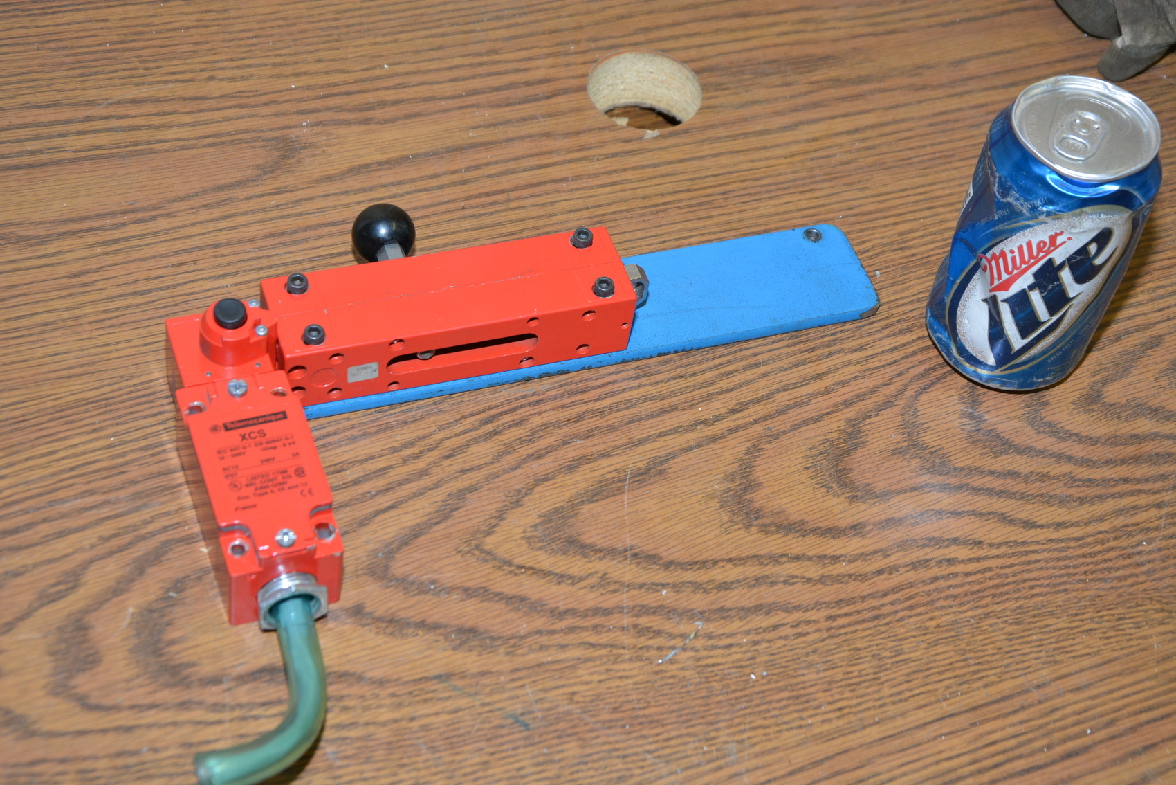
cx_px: 588
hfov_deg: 29.9
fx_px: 2205
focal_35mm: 68
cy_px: 392
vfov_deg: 20.2
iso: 800
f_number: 7.1
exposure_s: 1/60
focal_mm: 45
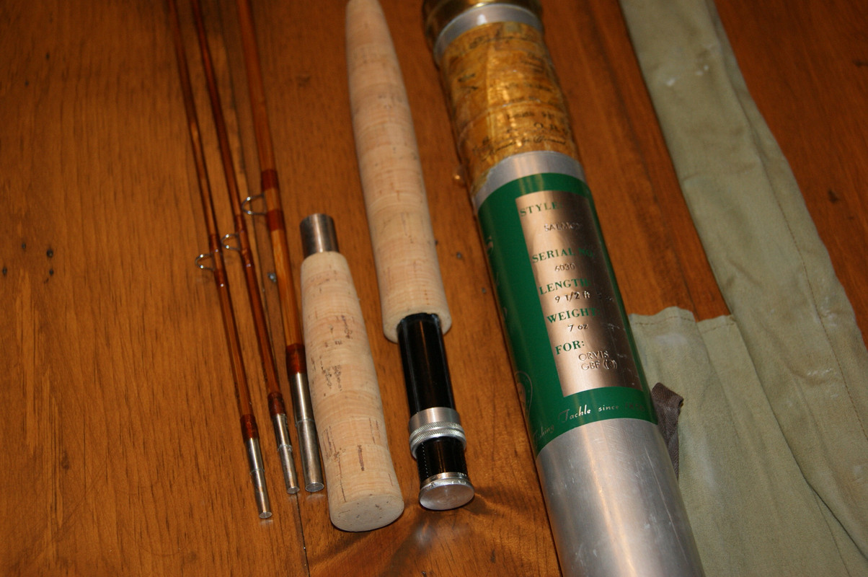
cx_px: 434
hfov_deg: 33.4
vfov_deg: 22.6
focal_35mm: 60
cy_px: 288
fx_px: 1445
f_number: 5.6
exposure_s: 1/60
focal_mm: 40
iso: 400
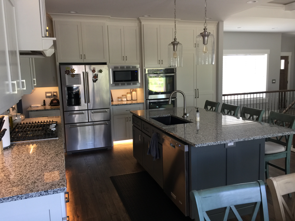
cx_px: 148
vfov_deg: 48.2
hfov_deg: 61.7
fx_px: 247
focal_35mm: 29
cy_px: 110
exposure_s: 1/15
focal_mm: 4.15
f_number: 2.2
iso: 32
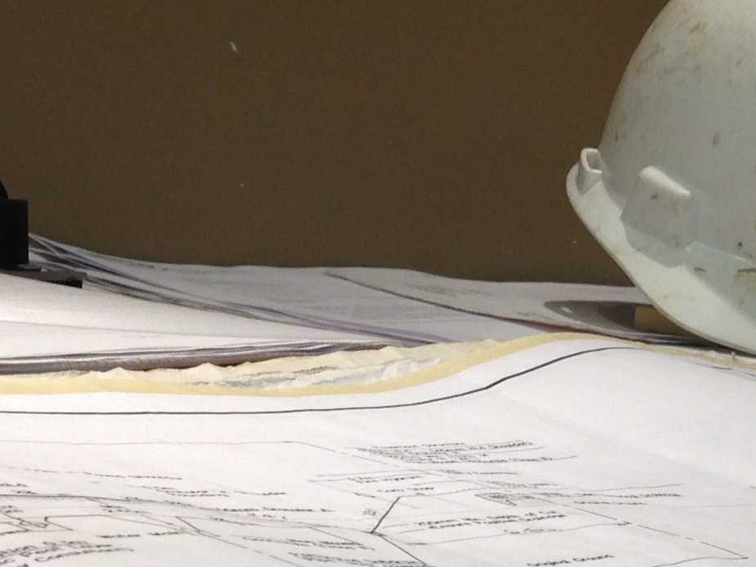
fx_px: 2554
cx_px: 767
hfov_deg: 16.5
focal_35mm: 117
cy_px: 352
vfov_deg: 12.6
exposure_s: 1/40
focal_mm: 4.12
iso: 50
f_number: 2.4
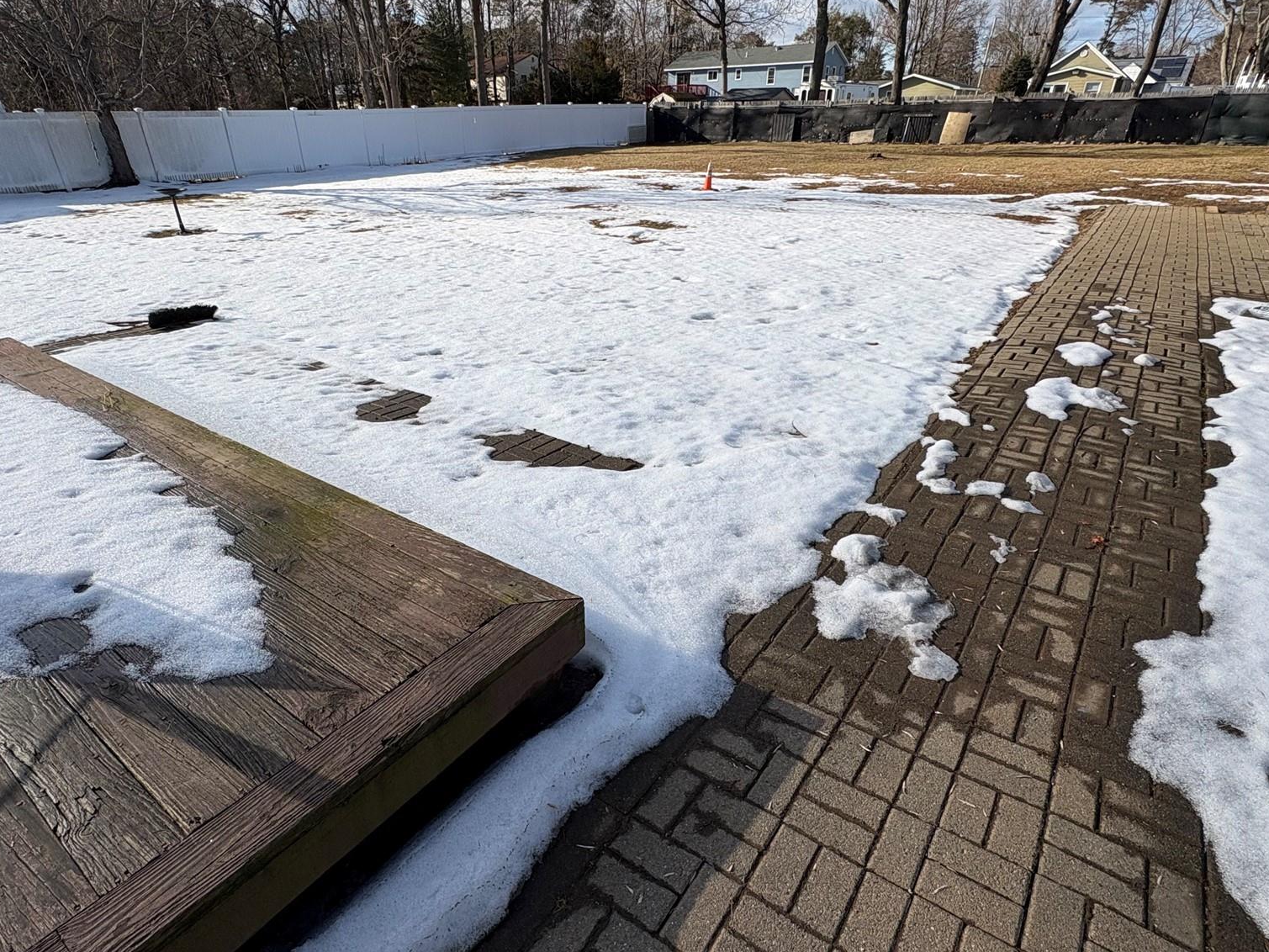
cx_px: 605
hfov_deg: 84.6
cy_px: 509
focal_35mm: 19
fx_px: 697
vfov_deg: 68.6
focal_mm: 2.22
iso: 50
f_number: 2.2
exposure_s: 1/2083
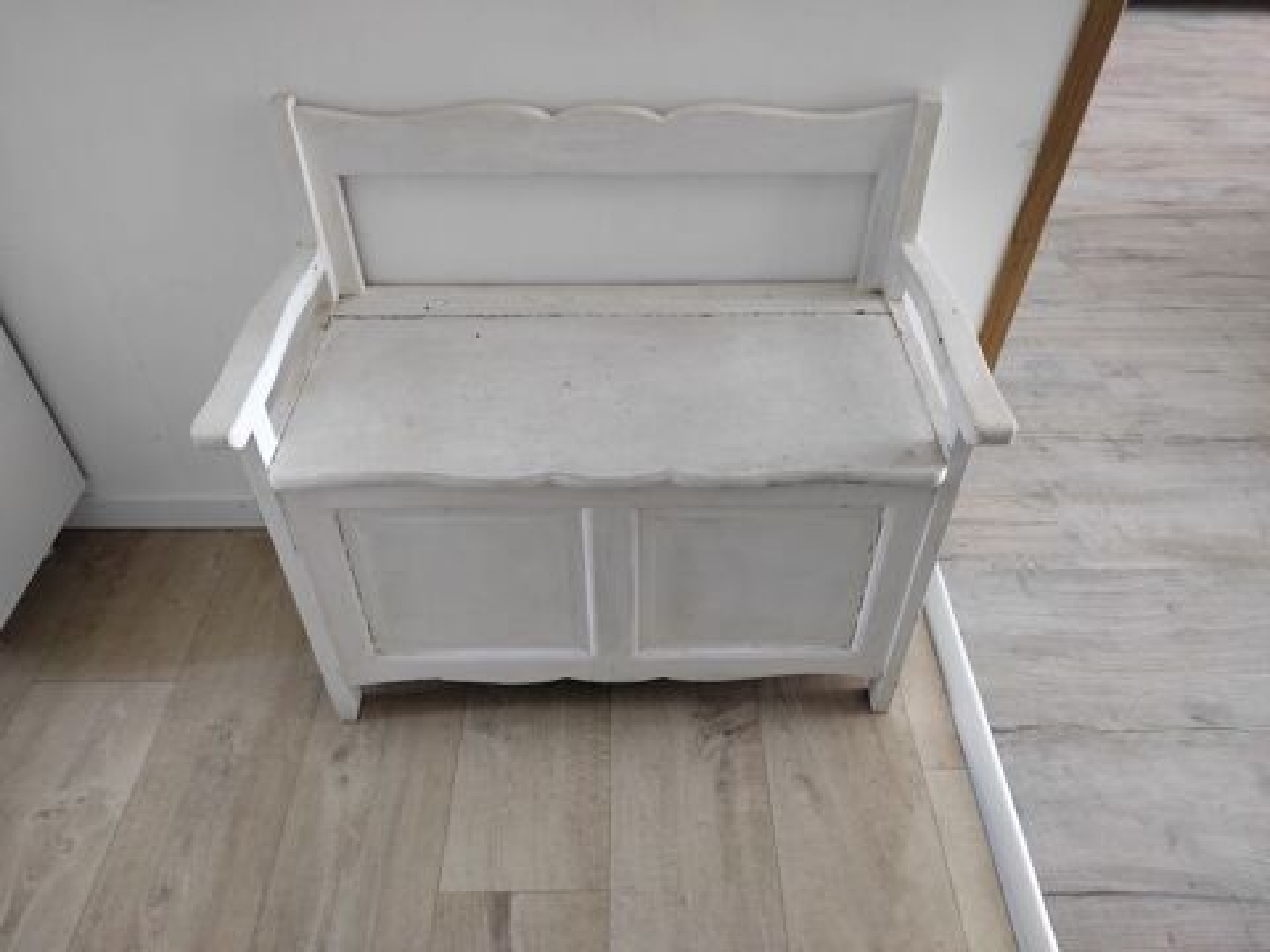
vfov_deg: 53.1
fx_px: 954
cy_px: 476
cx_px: 635
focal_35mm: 26
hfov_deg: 67.3
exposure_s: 1/33
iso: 678
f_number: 1.79
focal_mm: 4.74
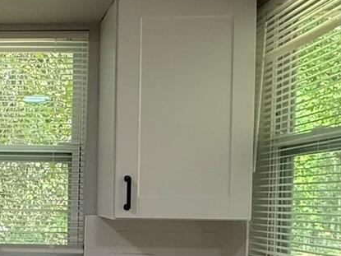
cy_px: 207
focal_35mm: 54
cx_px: -42
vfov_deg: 26.5
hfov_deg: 31.2
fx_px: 532
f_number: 2.2
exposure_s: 1/120
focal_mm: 2.22
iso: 250
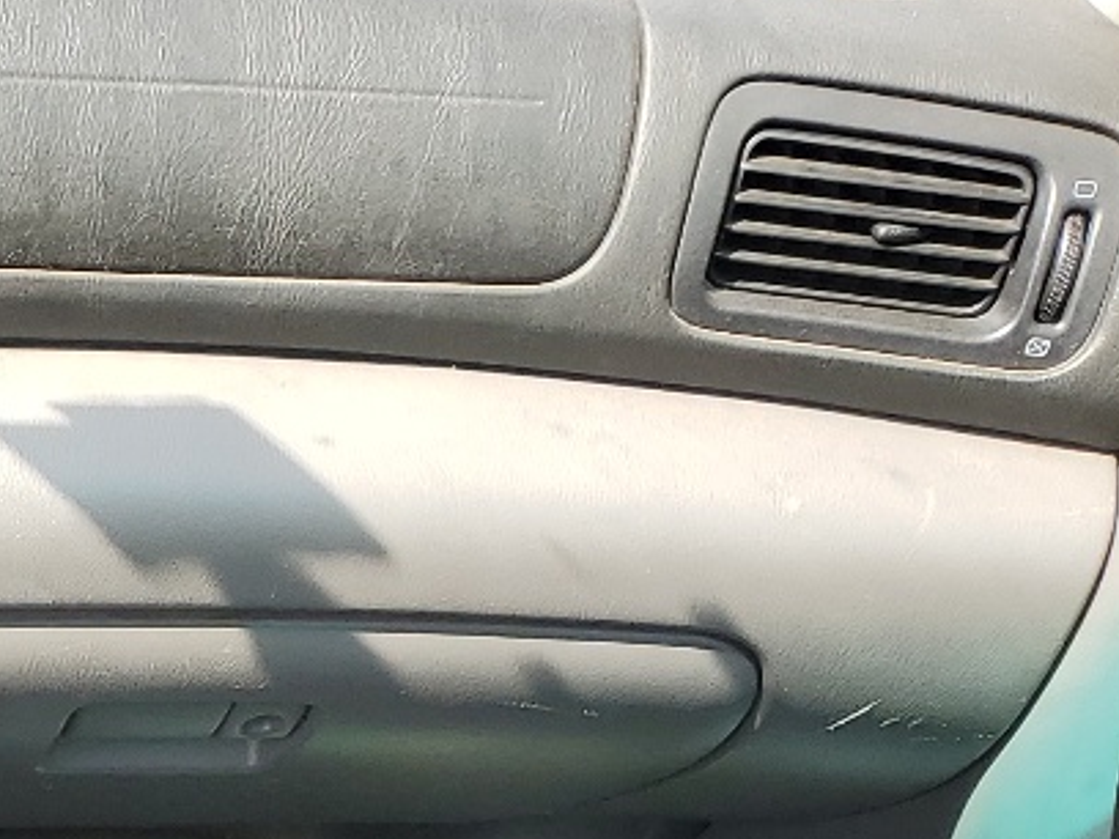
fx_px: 3297
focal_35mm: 102
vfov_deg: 13.4
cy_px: 1363
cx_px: -905
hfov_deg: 16.2
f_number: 1.5
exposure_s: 1/303
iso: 50
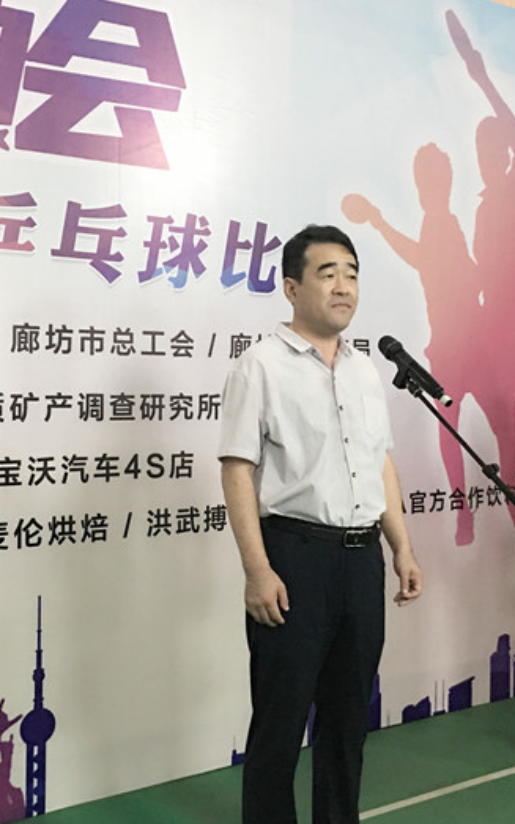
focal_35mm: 47
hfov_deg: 27.4
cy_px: 418
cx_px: 296
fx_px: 1055
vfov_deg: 42.6
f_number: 2.2
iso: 100
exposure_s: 1/17
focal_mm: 4.15
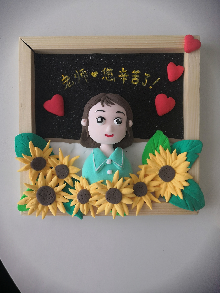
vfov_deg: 65.3
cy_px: 146
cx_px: 110
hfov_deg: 51.3
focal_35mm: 27
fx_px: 229
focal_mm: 3.95
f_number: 1.8
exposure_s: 1/50
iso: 64
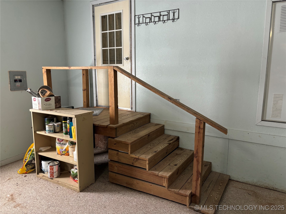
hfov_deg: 67.3
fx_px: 215
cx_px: 143
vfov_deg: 53.1
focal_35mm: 26
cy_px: 107
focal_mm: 5.96
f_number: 1.6
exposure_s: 1/60
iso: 200
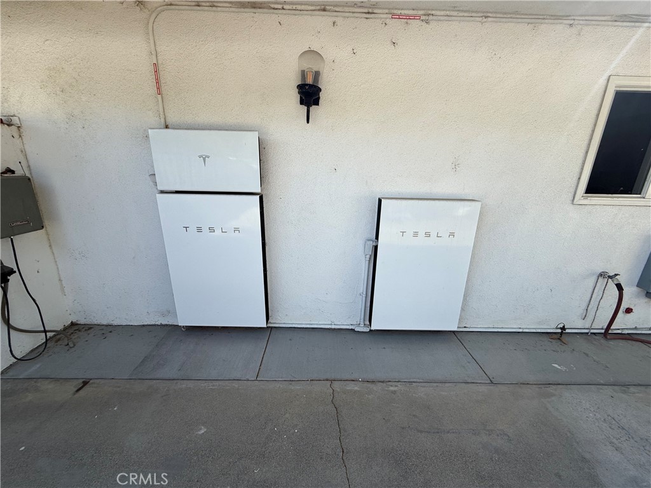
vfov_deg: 85.7
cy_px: 244
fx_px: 263
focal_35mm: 14
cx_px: 326
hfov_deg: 102.1
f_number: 2.2
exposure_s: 1/486
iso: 50
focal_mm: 2.22
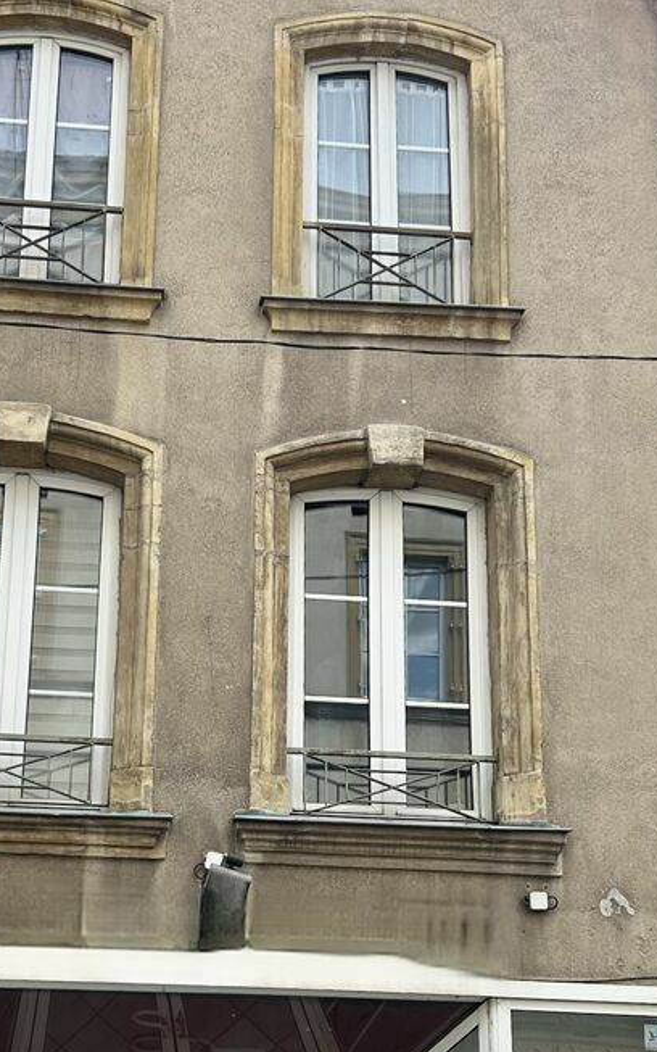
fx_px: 1547
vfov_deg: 37.0
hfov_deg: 23.9
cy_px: 722
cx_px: 242
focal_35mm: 54
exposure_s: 1/853
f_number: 1.5
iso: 50
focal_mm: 5.7
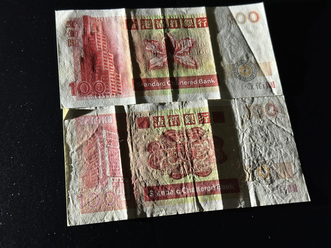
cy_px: 124
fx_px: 459
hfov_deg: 39.7
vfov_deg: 30.3
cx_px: 166
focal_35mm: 48
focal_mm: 6.86
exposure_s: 1/33
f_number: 1.78
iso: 250
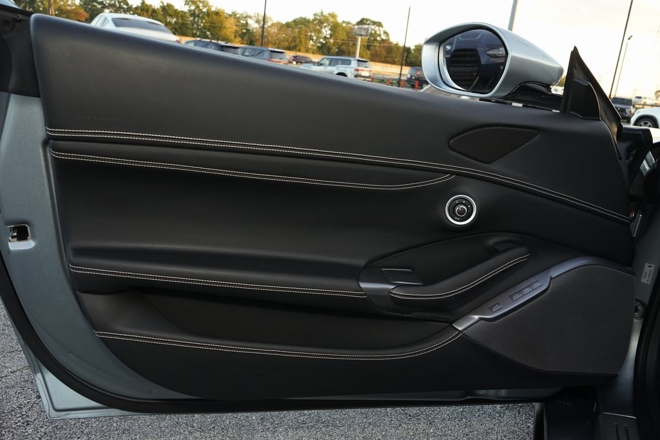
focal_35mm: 30
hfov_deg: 61.9
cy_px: 220
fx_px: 550
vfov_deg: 43.6
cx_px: 330
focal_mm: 30
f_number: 8
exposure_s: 1/125
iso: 1250
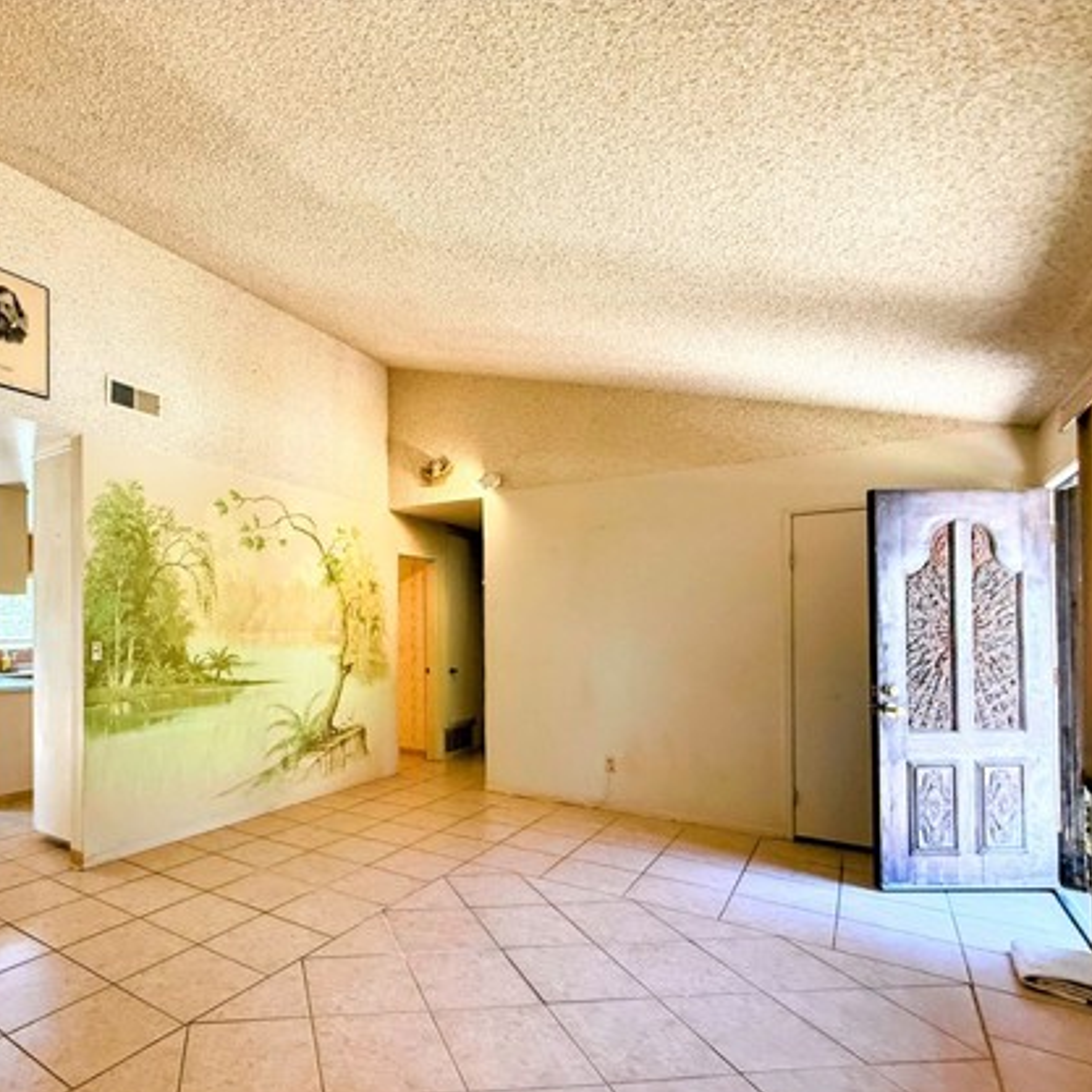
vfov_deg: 77.2
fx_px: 678
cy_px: 623
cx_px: 312
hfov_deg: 73.7
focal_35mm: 19
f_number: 2.2
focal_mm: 2.22
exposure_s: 1/120
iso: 400
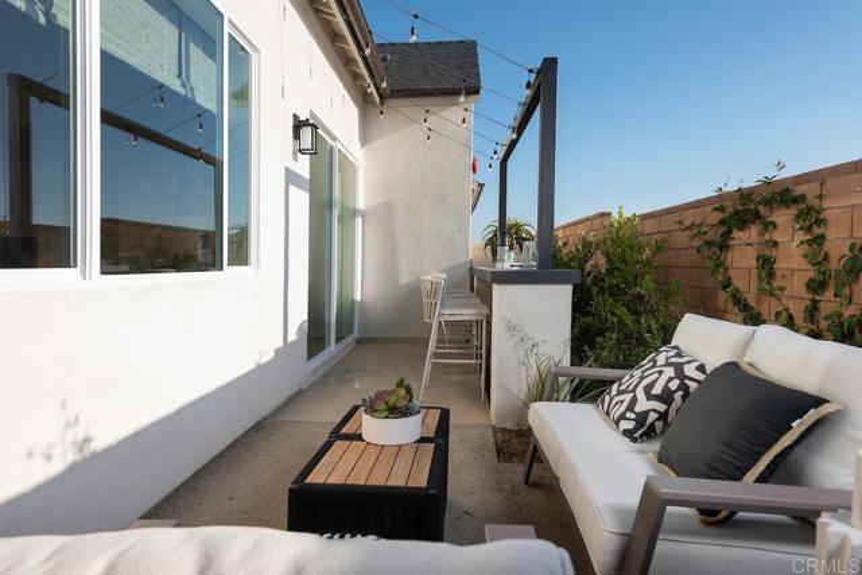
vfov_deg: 57.3
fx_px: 527
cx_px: 431
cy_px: 288
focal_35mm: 22
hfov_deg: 78.6
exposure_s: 1/250
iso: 100
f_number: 8
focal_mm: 22
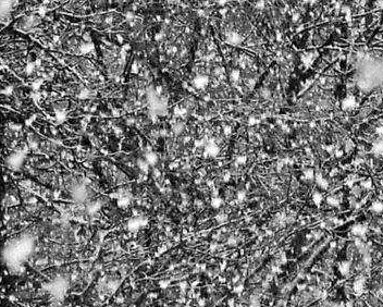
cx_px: 597
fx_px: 8484
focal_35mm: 748
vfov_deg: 2.1
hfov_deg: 2.6
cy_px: -517
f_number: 8
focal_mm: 78
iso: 800
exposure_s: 1/160
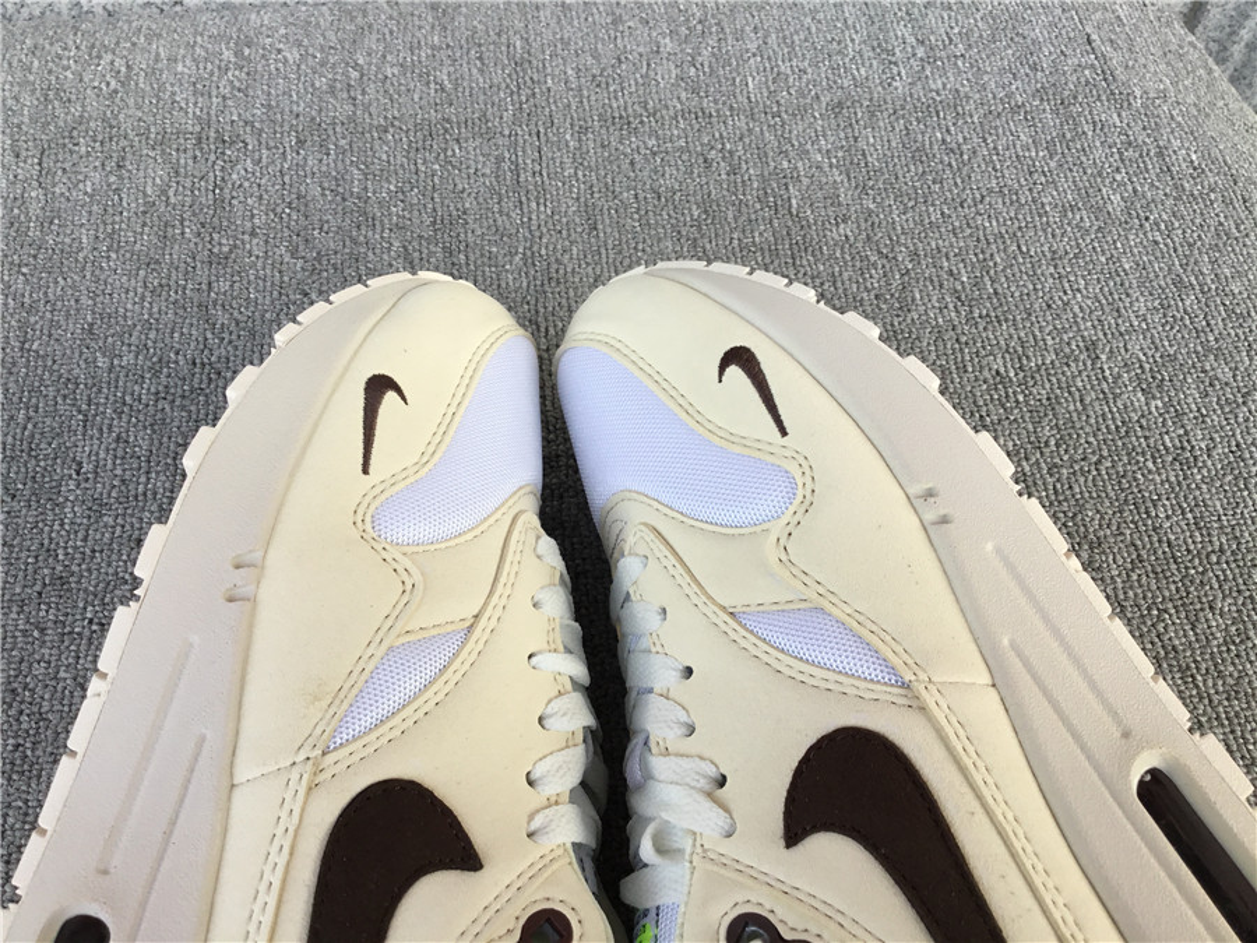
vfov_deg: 45.4
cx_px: 628
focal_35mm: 31
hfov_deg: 58.4
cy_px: 472
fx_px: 1126
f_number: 2.4
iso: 25
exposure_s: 1/306
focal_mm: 3.3
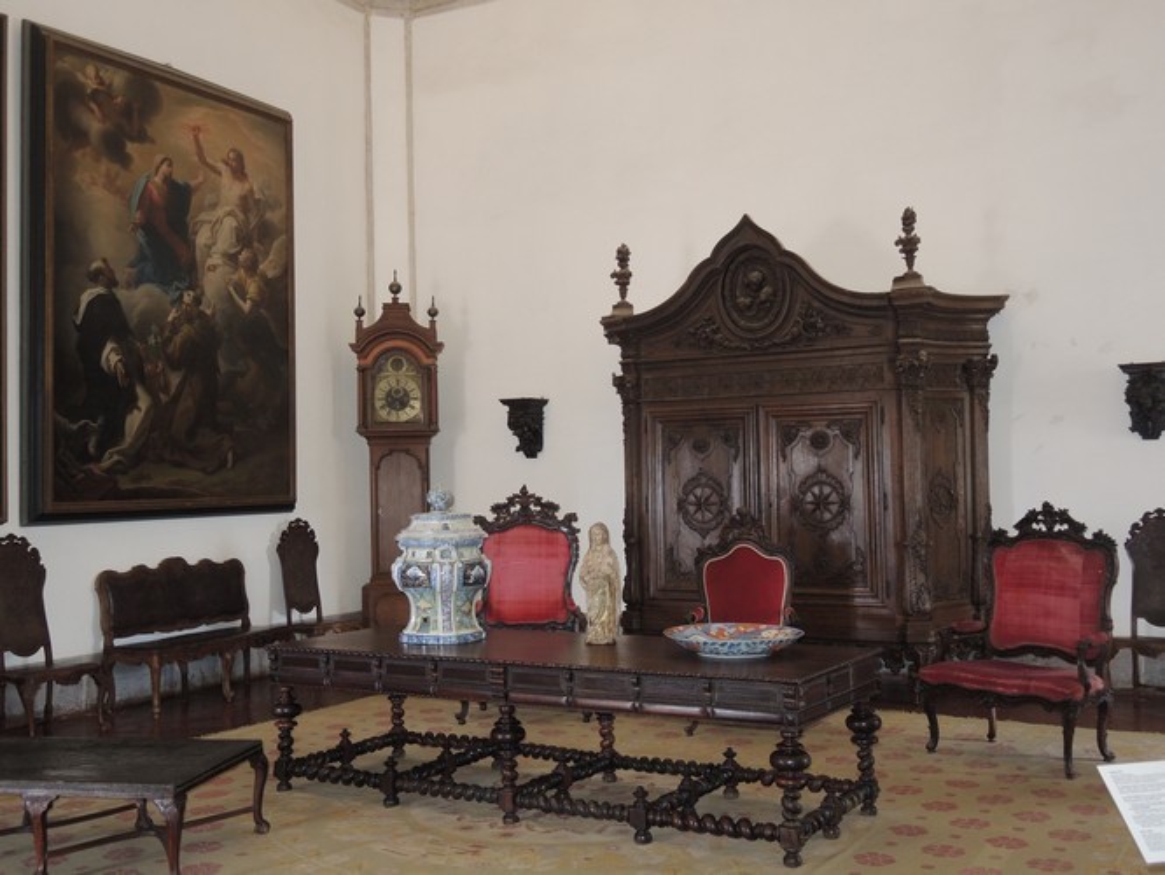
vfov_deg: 40.7
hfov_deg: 52.6
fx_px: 1178
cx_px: 582
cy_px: 438
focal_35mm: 35
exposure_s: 1/50
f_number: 2.2
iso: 400
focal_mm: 7.6
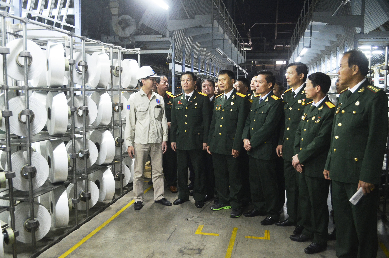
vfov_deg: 39.8
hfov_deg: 57.3
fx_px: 356
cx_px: 194
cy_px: 129
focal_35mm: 33
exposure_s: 1/30
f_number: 4
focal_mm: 22
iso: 1600
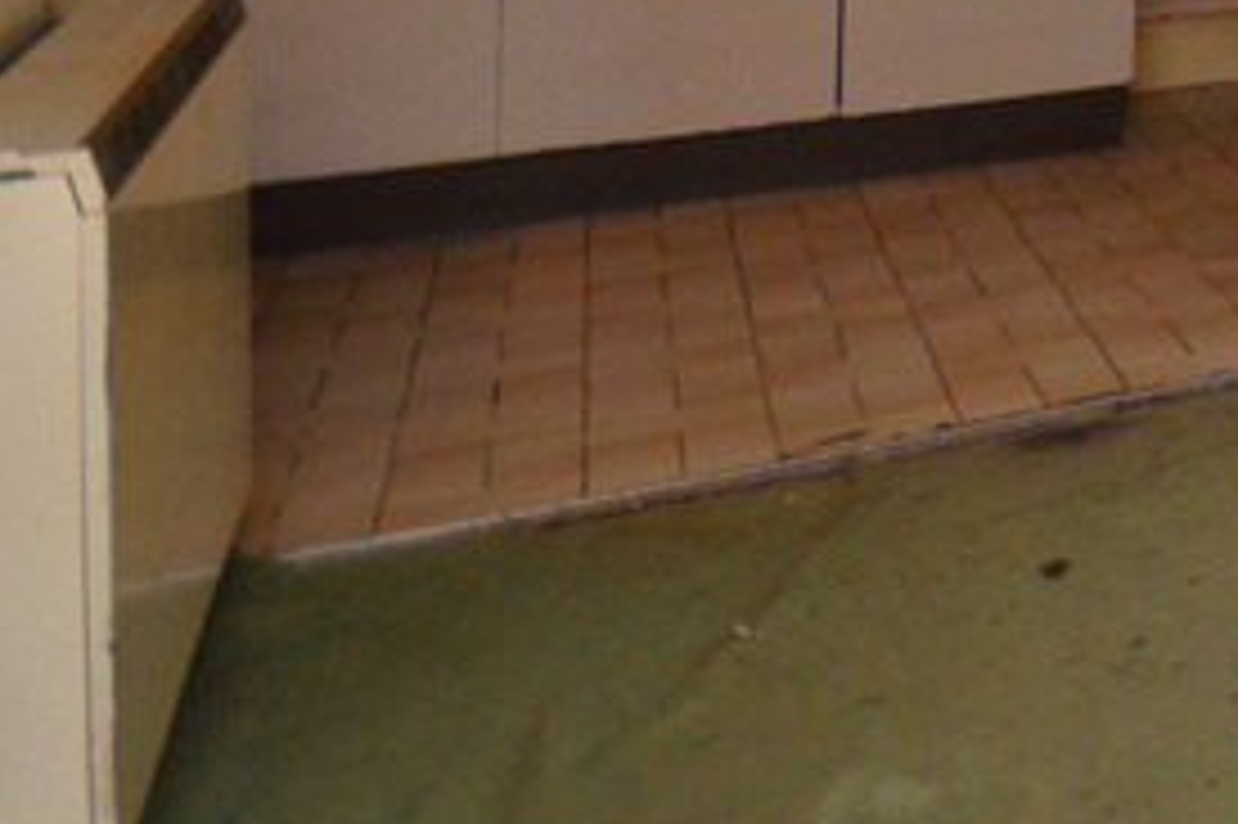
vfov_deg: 19.6
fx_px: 2028
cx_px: 2366
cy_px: -455
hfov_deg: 20.3
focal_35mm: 59
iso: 640
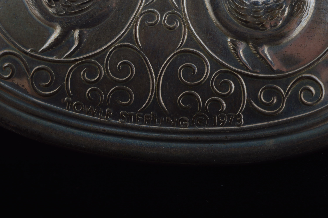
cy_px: 109
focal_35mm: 90
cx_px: 164
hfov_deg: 22.6
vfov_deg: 15.2
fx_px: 819
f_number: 16
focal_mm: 60
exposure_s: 1/200
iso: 200
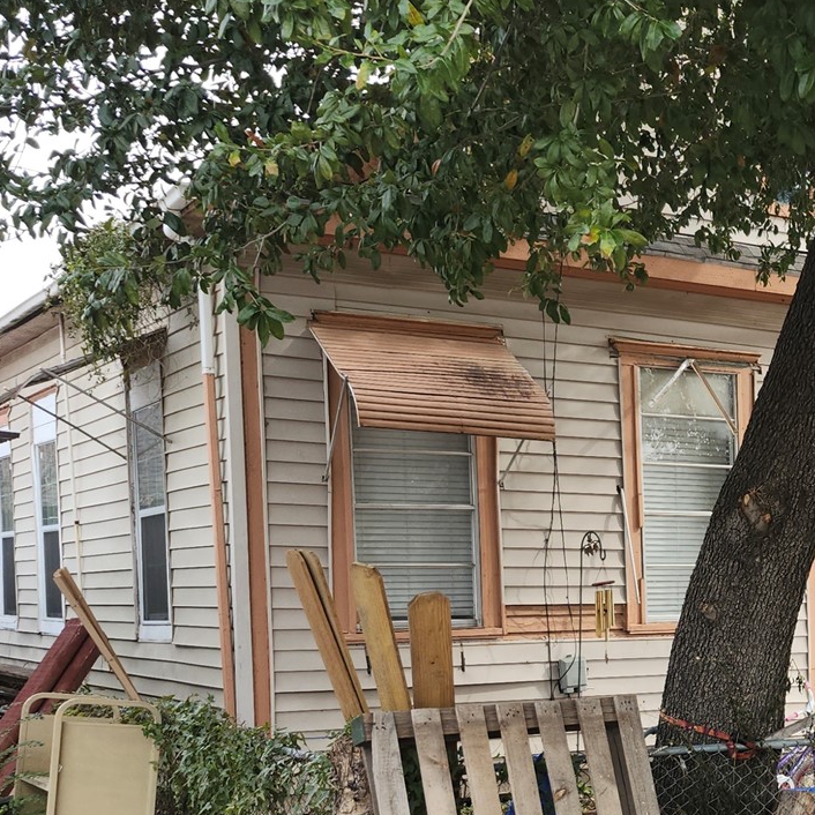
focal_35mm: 59
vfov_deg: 28.4
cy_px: 661
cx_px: 1002
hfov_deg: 25.7
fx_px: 1572
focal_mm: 5.54
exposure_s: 1/245
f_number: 1.8
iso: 25
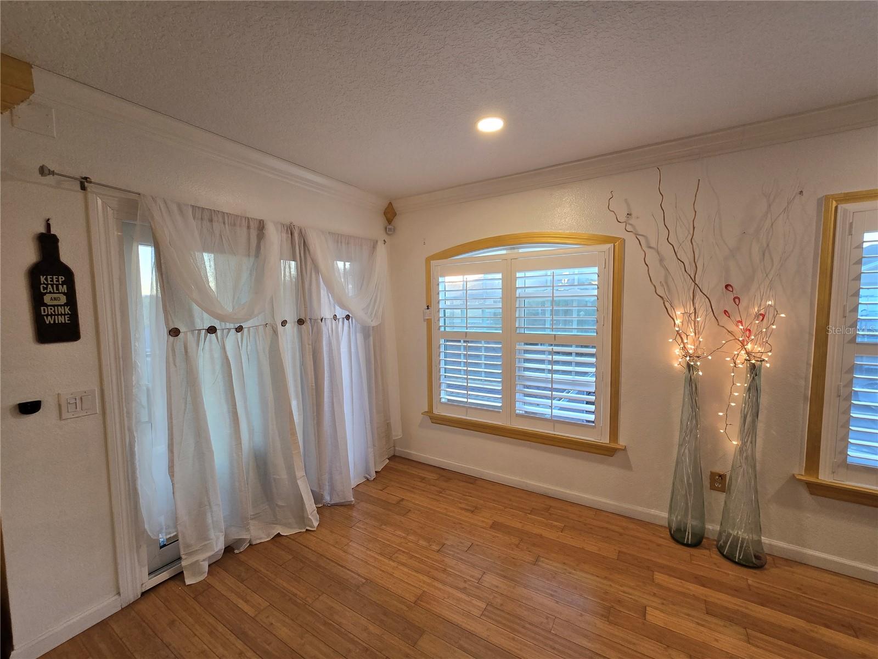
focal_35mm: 13
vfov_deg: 89.9
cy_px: 330
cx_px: 439
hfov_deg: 106.2
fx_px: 330
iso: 125
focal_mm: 2.2
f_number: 2.2
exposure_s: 1/60
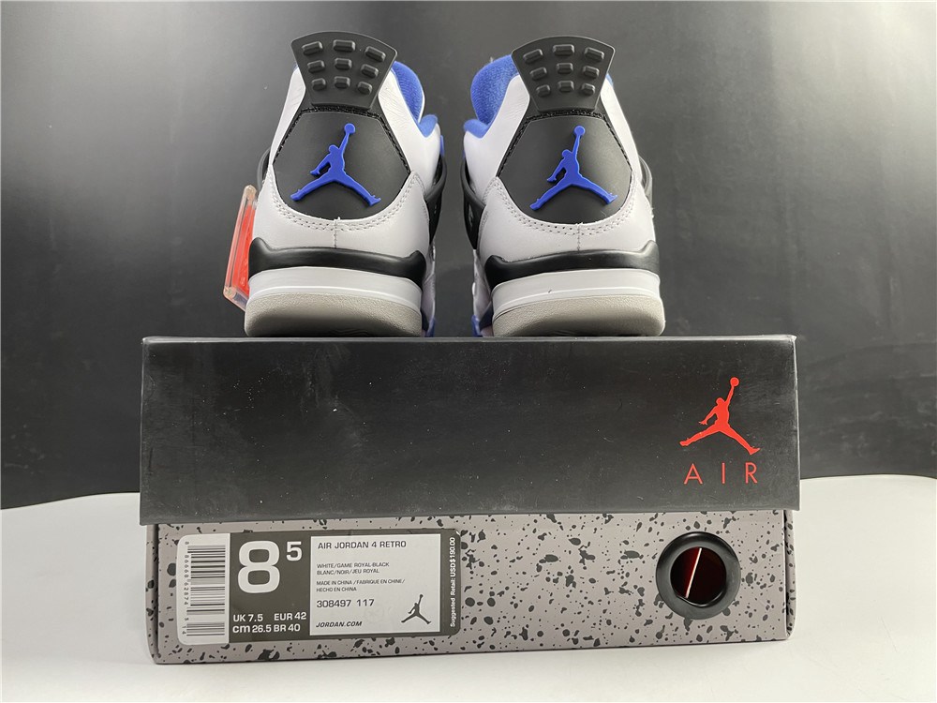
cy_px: 352
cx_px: 468
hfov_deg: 67.3
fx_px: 704
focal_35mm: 26
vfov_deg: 53.1
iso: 100
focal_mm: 4.2
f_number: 1.6
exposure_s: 1/50
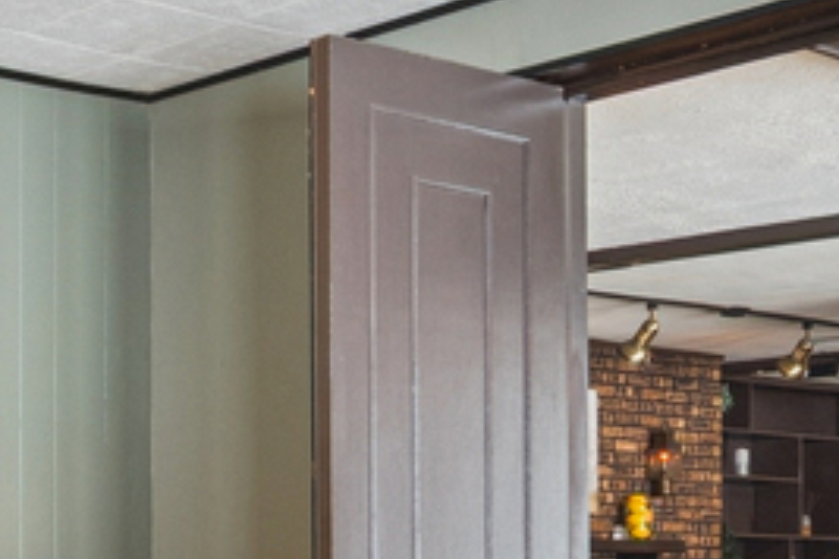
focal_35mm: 91
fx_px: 2121
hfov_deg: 20.9
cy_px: 612
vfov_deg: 14.7
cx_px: -157
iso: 250
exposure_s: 1/40
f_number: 8
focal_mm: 10
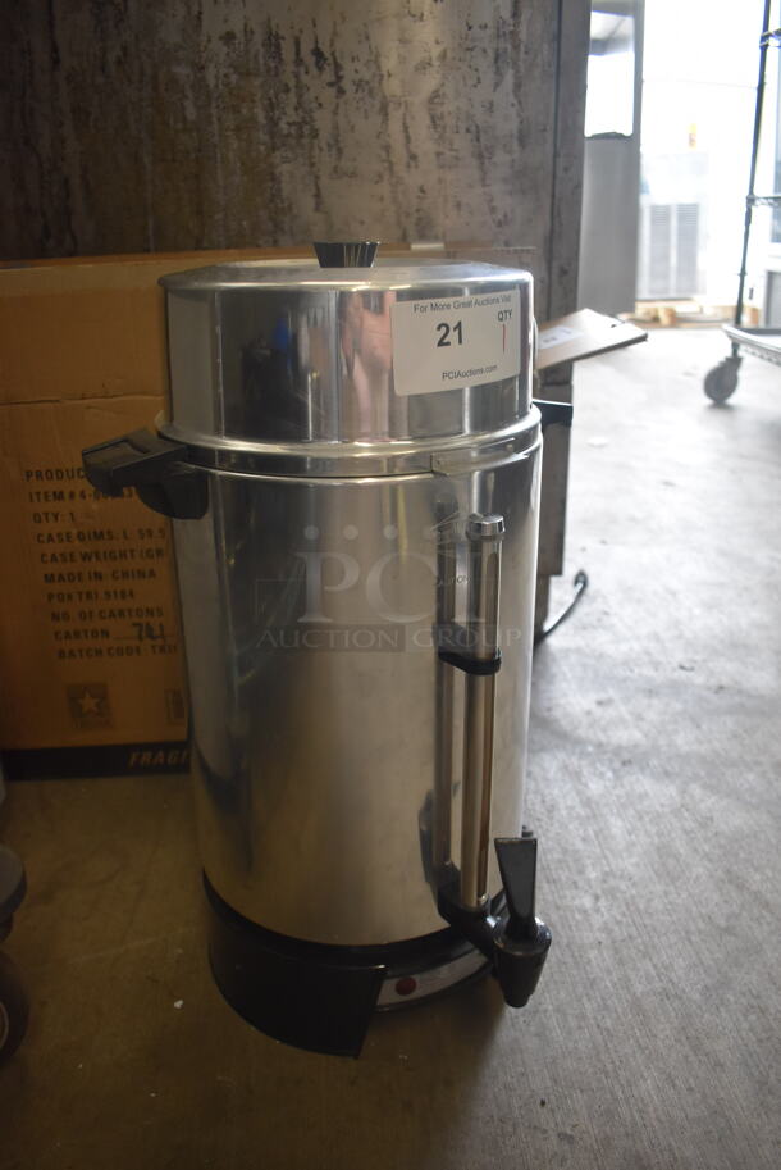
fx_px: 877
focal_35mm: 27
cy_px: 585
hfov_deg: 48.0
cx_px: 390
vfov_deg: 67.3
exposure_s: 1/160
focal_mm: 18
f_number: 3.5
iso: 800
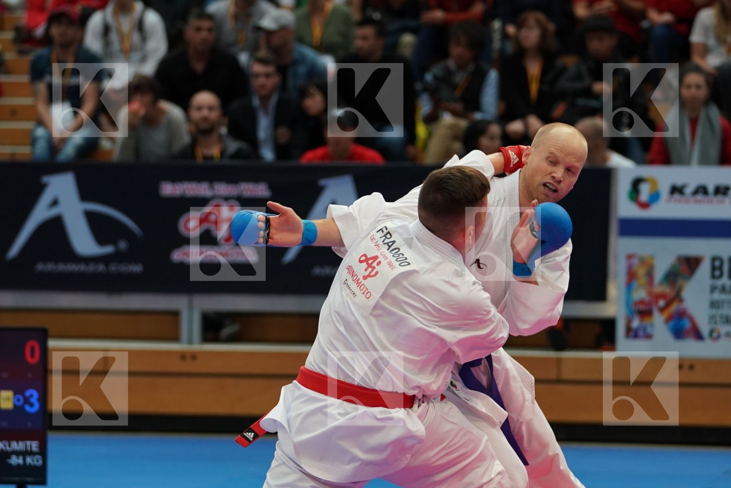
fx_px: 3655
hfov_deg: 11.4
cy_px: 244
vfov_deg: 7.6
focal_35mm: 180
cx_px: 366
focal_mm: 120
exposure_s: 1/1000
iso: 1250
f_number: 2.8
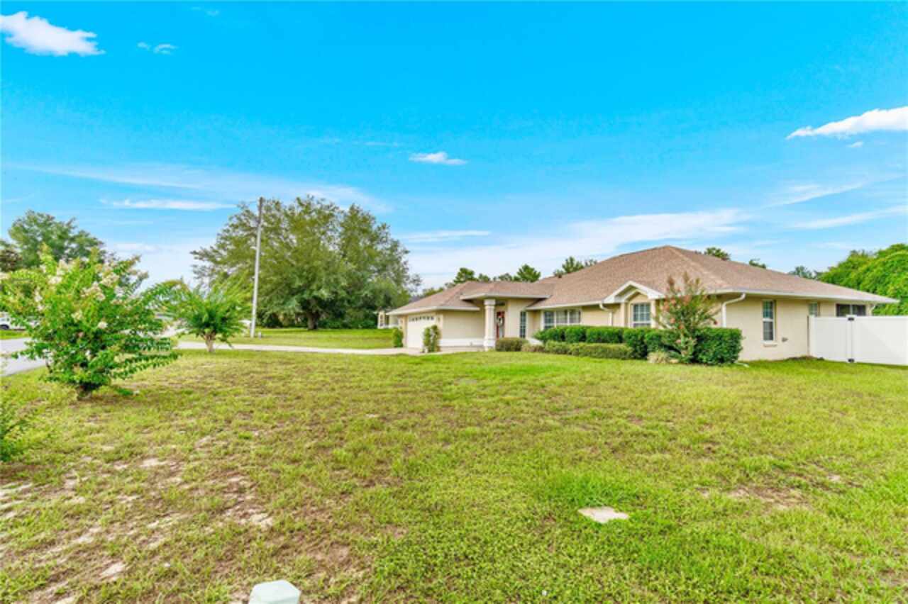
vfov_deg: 77.3
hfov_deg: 100.4
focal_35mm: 15
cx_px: 454
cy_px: 302
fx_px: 378
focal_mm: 10
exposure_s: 1/125
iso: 100
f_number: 8
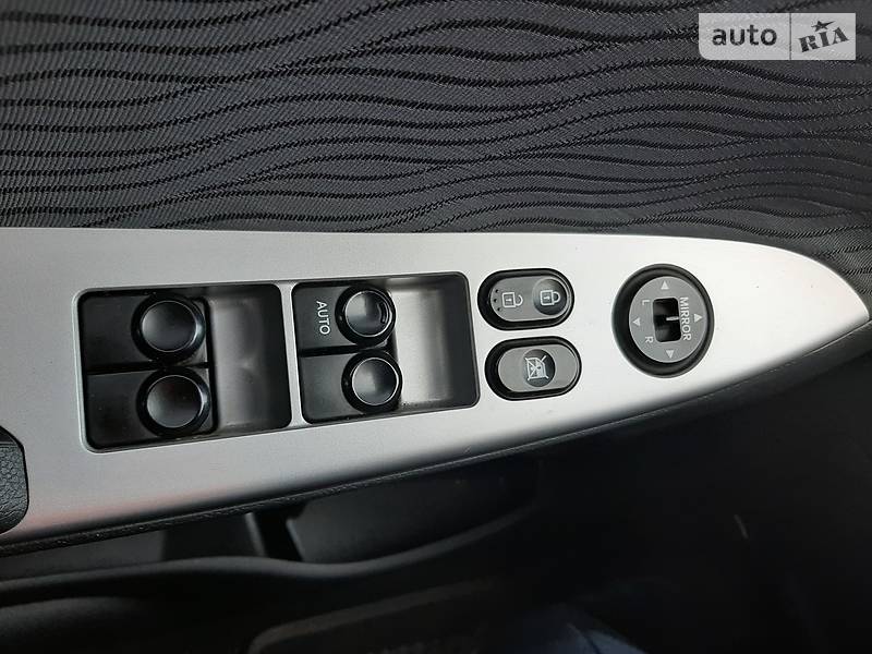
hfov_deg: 67.3
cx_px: 436
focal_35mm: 26
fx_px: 655
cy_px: 327
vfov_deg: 53.1
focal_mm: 3.9
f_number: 1.7
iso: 64
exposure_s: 1/100
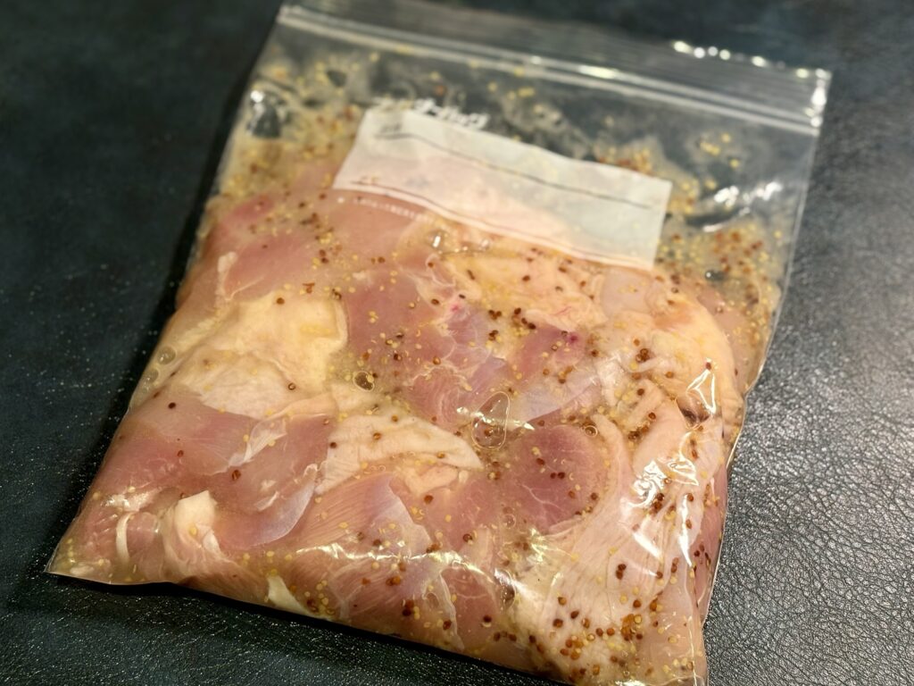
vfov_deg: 28.0
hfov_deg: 36.8
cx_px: 457
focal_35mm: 52
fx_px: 1373
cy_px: 343
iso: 40
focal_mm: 5.96
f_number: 1.6
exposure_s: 1/75
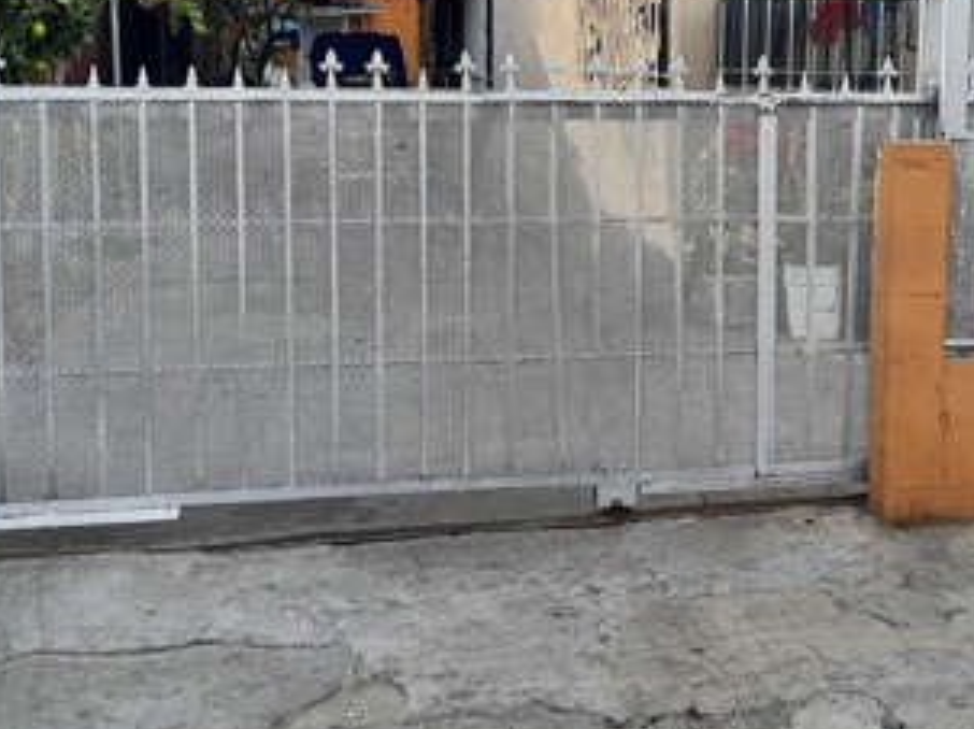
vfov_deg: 27.2
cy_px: 210
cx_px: 677
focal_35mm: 53
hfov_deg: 35.7
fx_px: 1490
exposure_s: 1/344
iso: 32
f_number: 2
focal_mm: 4.6
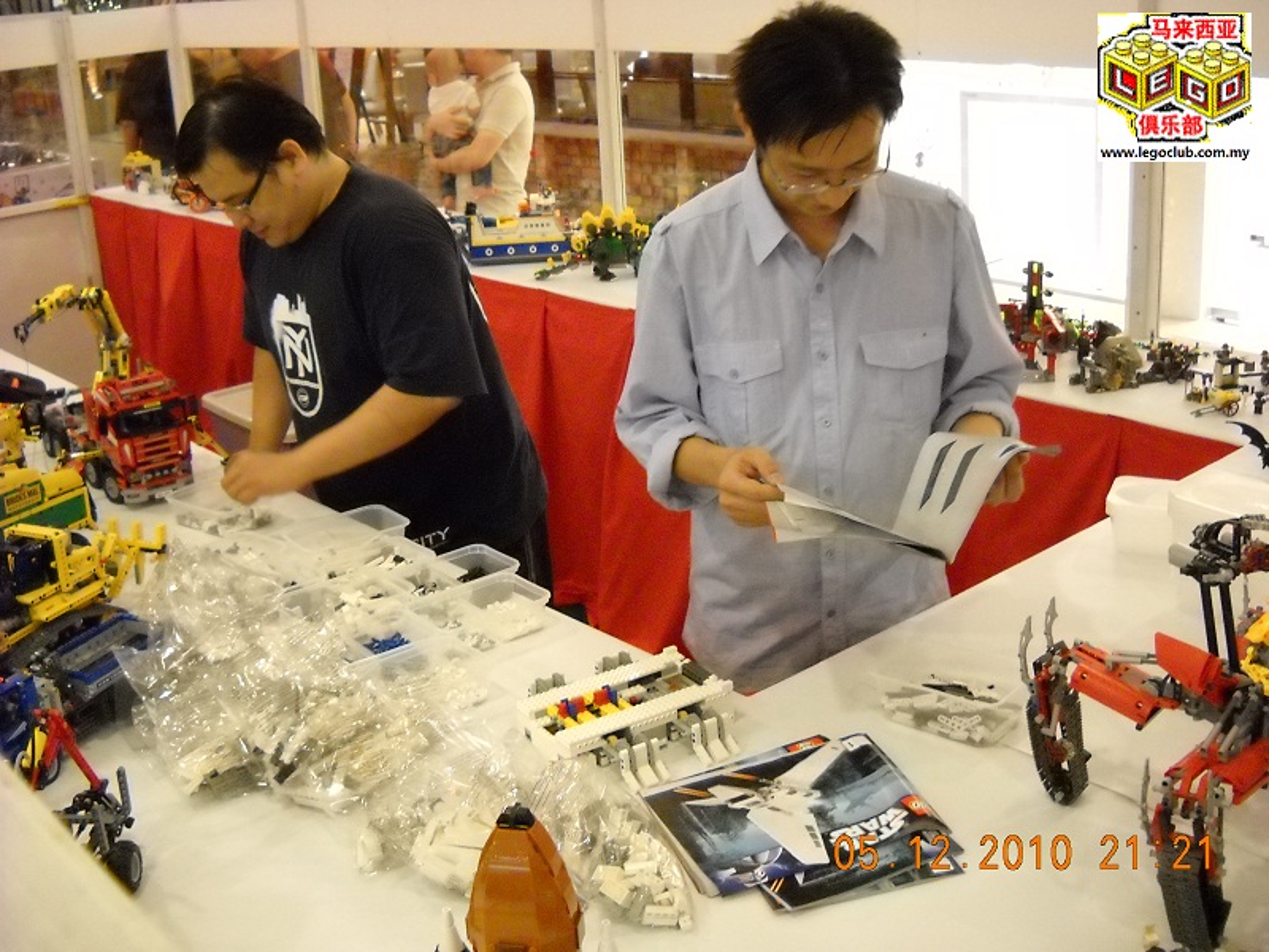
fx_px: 1503
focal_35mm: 41
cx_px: 634
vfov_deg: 35.1
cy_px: 476
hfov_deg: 45.8
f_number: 3.1
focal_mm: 6.72
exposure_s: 1/60
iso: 800
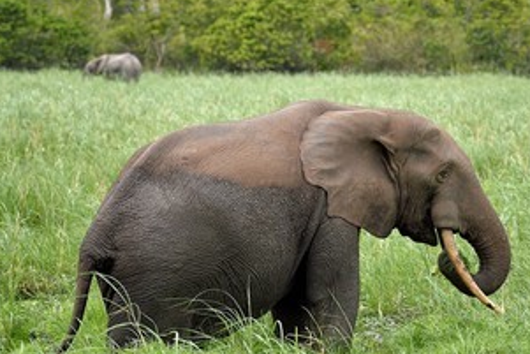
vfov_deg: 4.9
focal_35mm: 279
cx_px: 273
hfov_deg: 7.4
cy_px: 180
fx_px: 4109
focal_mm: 200
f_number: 7.1
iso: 800
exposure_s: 1/400
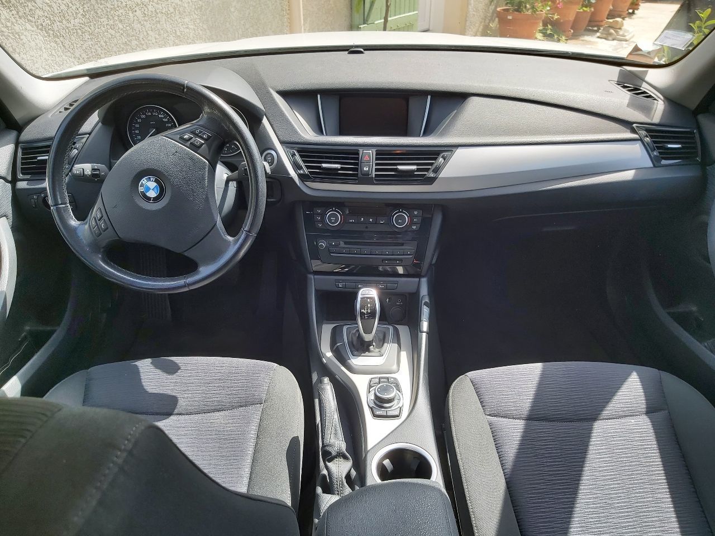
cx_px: 358
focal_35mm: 26
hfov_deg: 67.3
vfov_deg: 53.1
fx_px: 537
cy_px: 268
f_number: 1.7
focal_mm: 3.92
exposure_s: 1/308
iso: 64
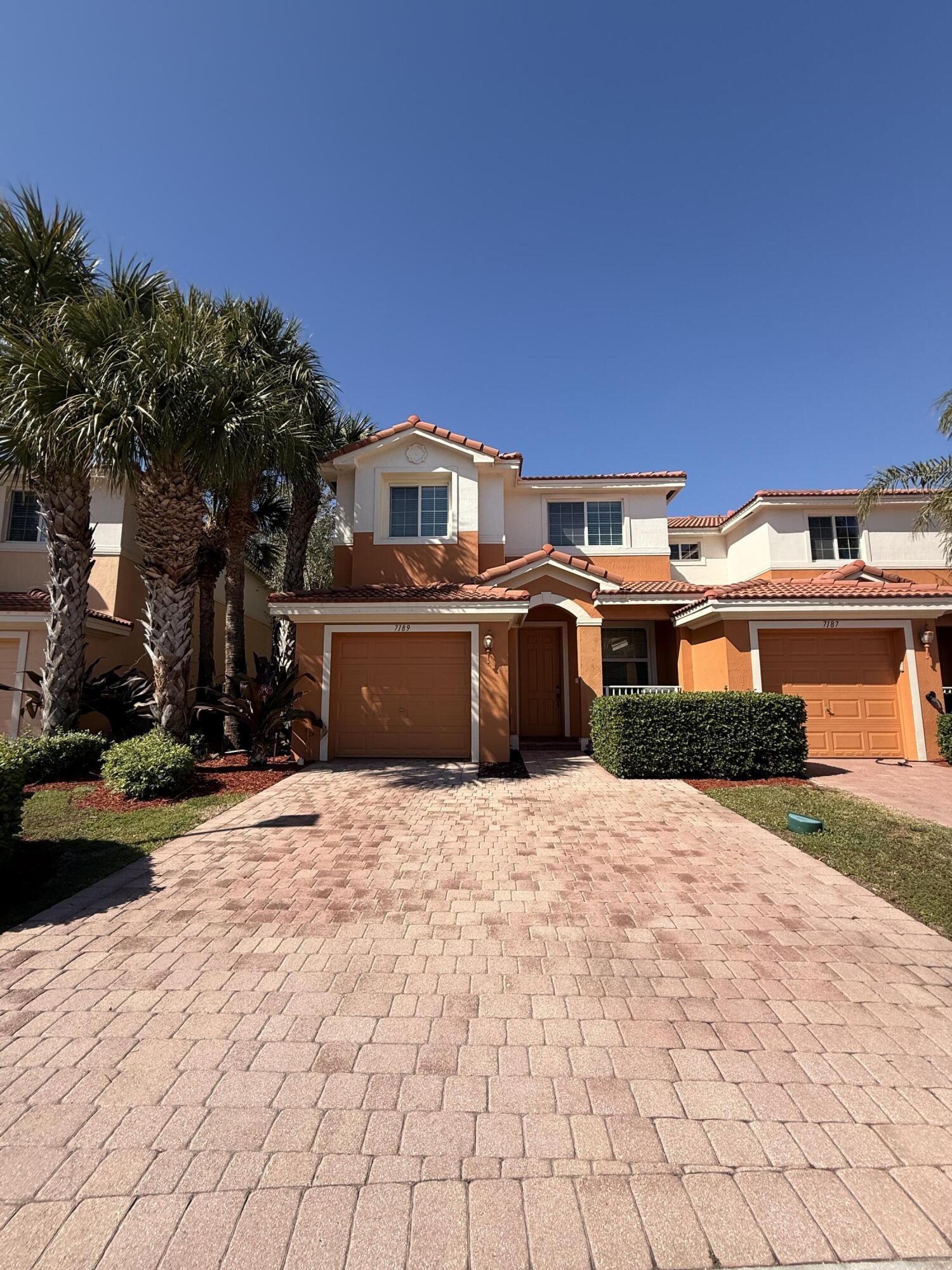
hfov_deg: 85.7
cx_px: 476
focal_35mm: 14
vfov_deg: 102.1
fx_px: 513
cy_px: 635
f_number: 2.2
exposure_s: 1/1961
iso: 50
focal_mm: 2.22
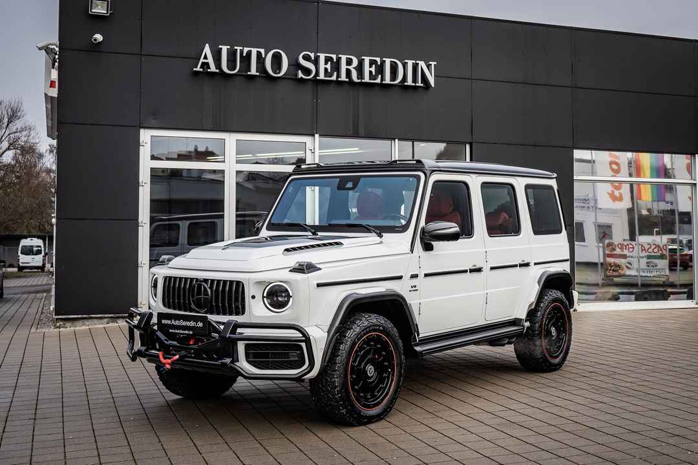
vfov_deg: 37.9
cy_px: 232
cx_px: 349
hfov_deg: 54.4
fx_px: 679
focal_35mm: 35
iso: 800
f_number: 5.6
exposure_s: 1/400
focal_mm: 35
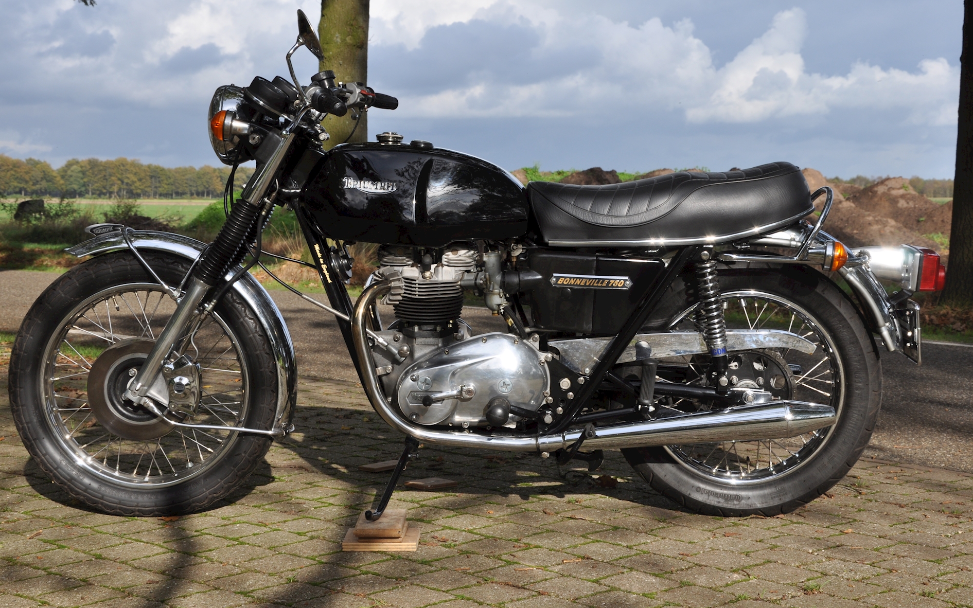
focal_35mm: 62
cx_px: 481
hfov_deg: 33.0
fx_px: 1644
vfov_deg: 21.0
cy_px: 287
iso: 200
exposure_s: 1/200
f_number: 14
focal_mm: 40
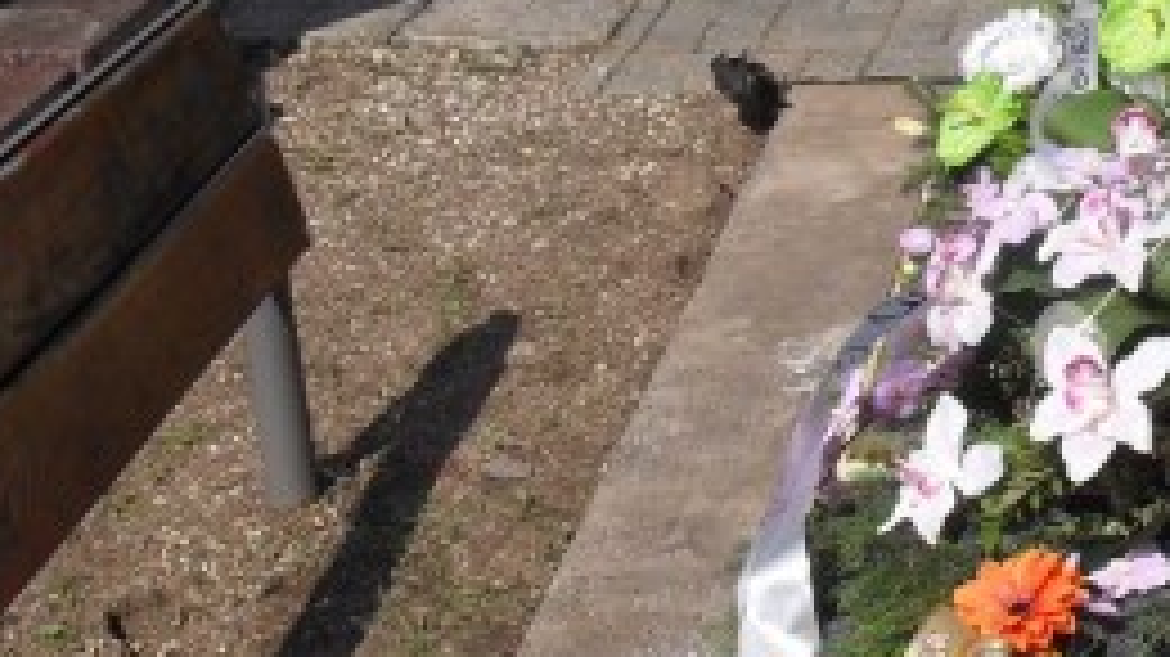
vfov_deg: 12.8
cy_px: 122
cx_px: 1242
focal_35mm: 94
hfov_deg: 21.7
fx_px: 2915
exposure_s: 1/350
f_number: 8.4
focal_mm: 6.3
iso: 100
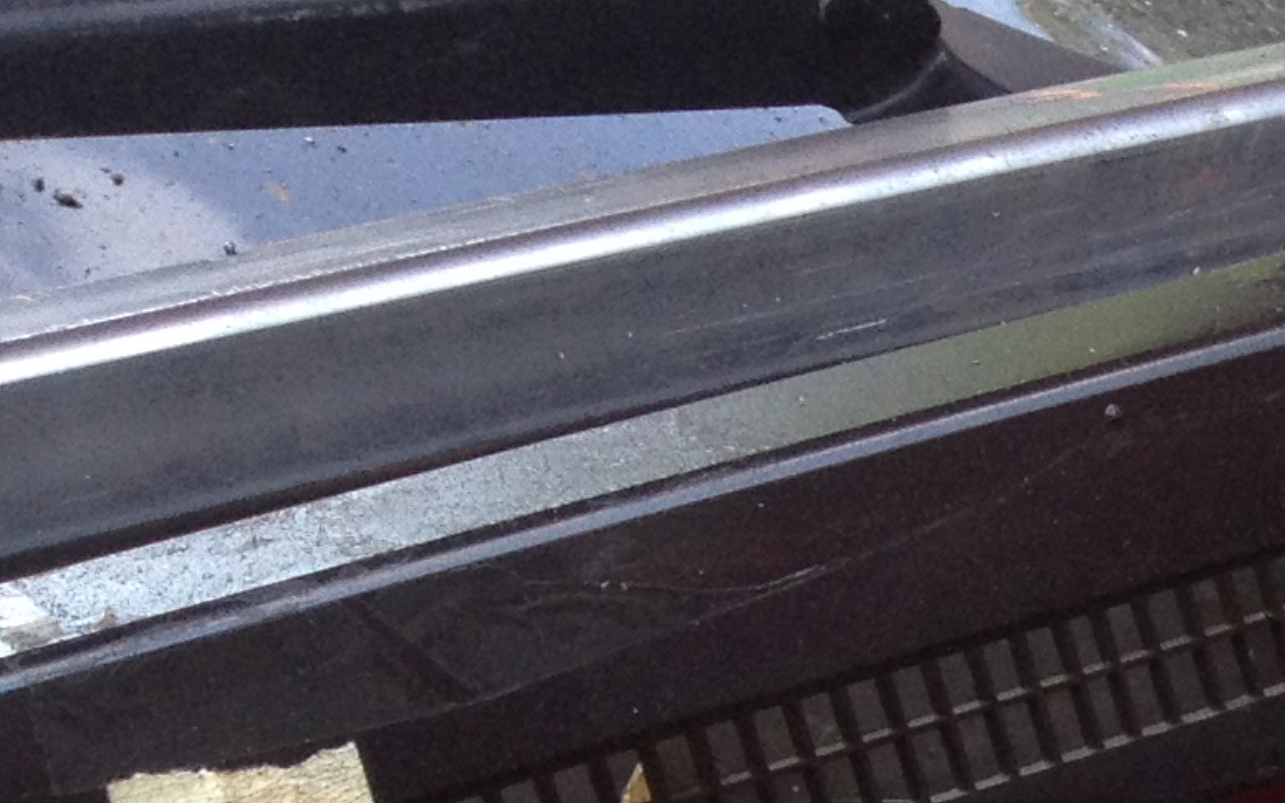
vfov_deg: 7.9
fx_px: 5463
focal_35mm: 156
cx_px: 2520
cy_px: 1808
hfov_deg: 12.0
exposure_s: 1/60
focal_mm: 4.28
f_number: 2.4
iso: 80
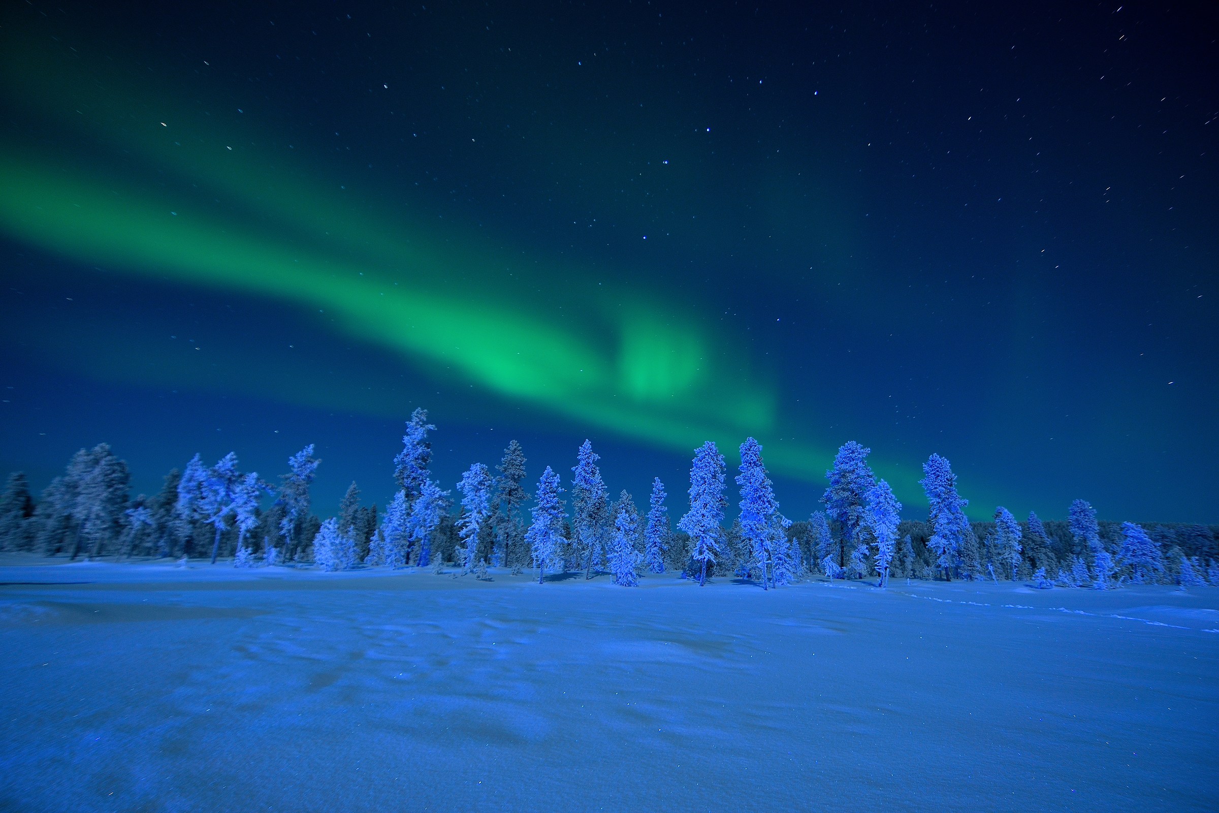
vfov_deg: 72.1
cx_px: 610
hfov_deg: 95.0
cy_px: 406
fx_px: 559
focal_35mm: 16
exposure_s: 30
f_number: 2.8
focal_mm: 11
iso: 100
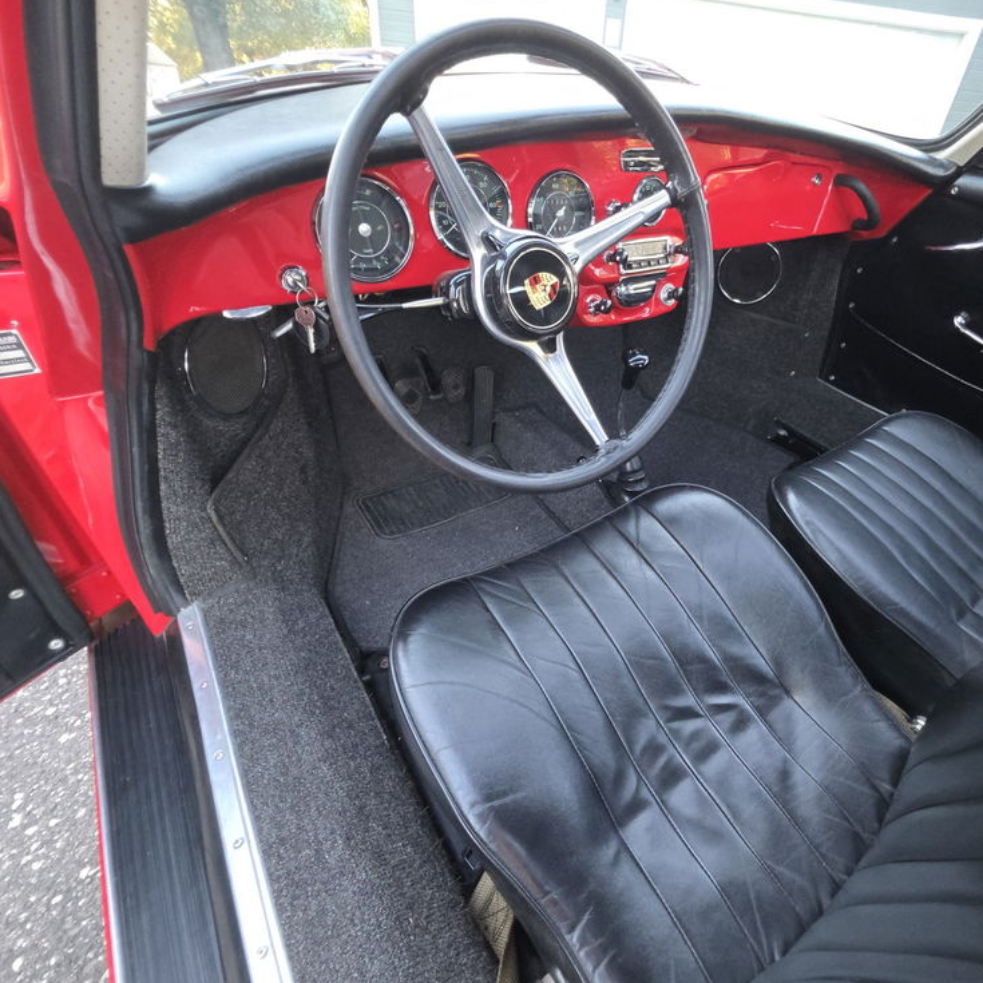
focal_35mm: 16
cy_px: 496
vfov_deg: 87.4
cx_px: 591
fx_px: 514
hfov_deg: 86.3
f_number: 1.9
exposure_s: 1/60
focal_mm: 2.2
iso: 200
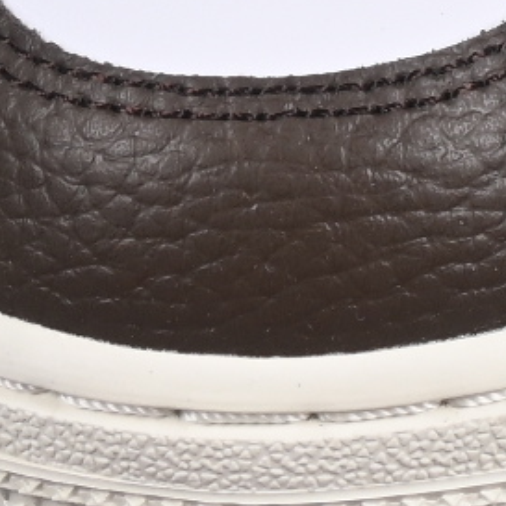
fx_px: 10733
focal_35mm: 649
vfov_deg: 2.7
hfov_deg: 2.7
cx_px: 795
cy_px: -426
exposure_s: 1/80
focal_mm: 50
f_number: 8
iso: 160
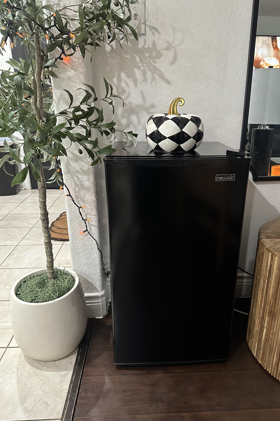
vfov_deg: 71.5
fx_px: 292
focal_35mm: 25
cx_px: 154
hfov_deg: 51.2
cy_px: 210
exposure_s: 1/60
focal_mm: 6.86
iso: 640
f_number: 1.78
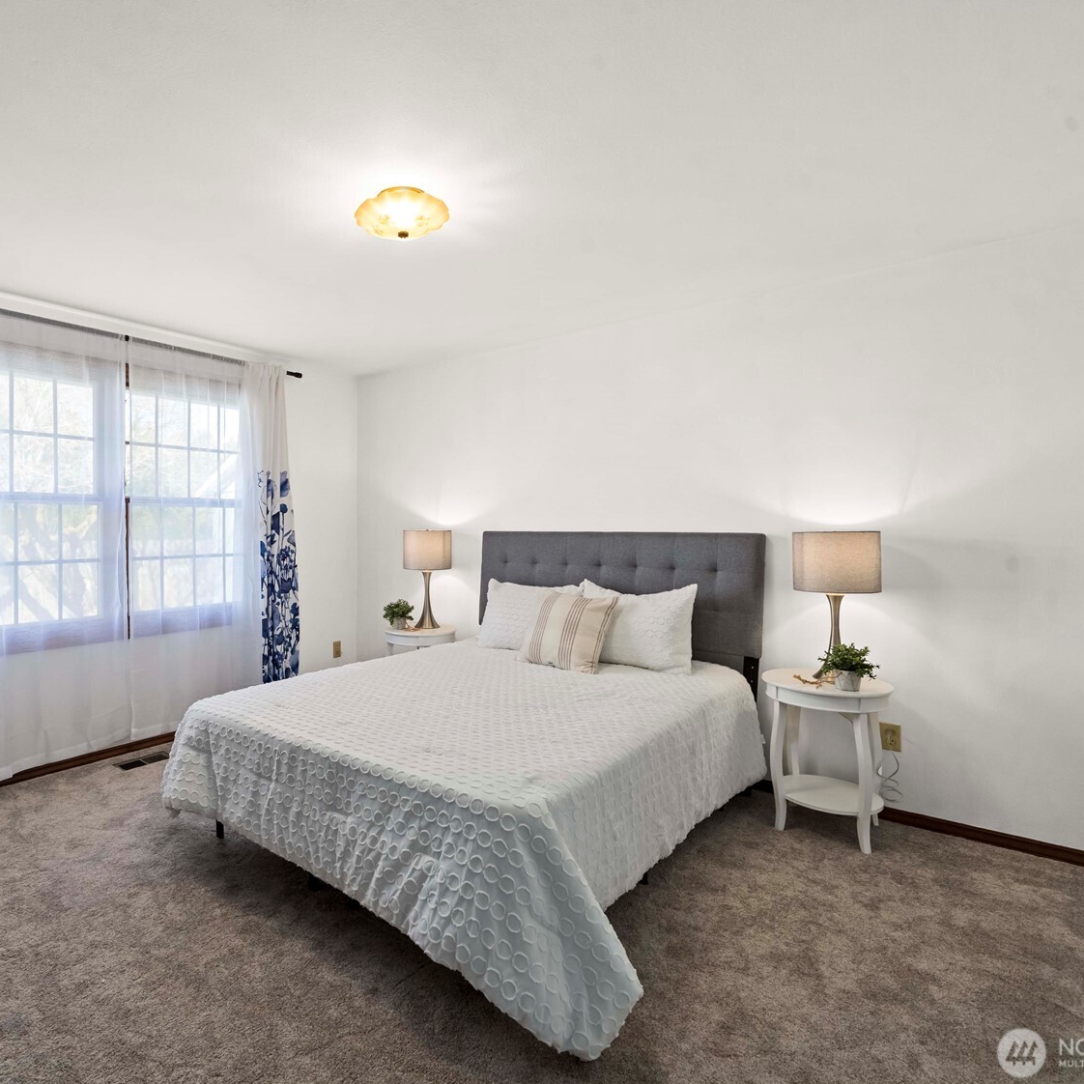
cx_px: 413
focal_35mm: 18
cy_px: 543
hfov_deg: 79.4
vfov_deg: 80.7
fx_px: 638
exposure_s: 1/15
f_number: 8
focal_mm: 14
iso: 1000
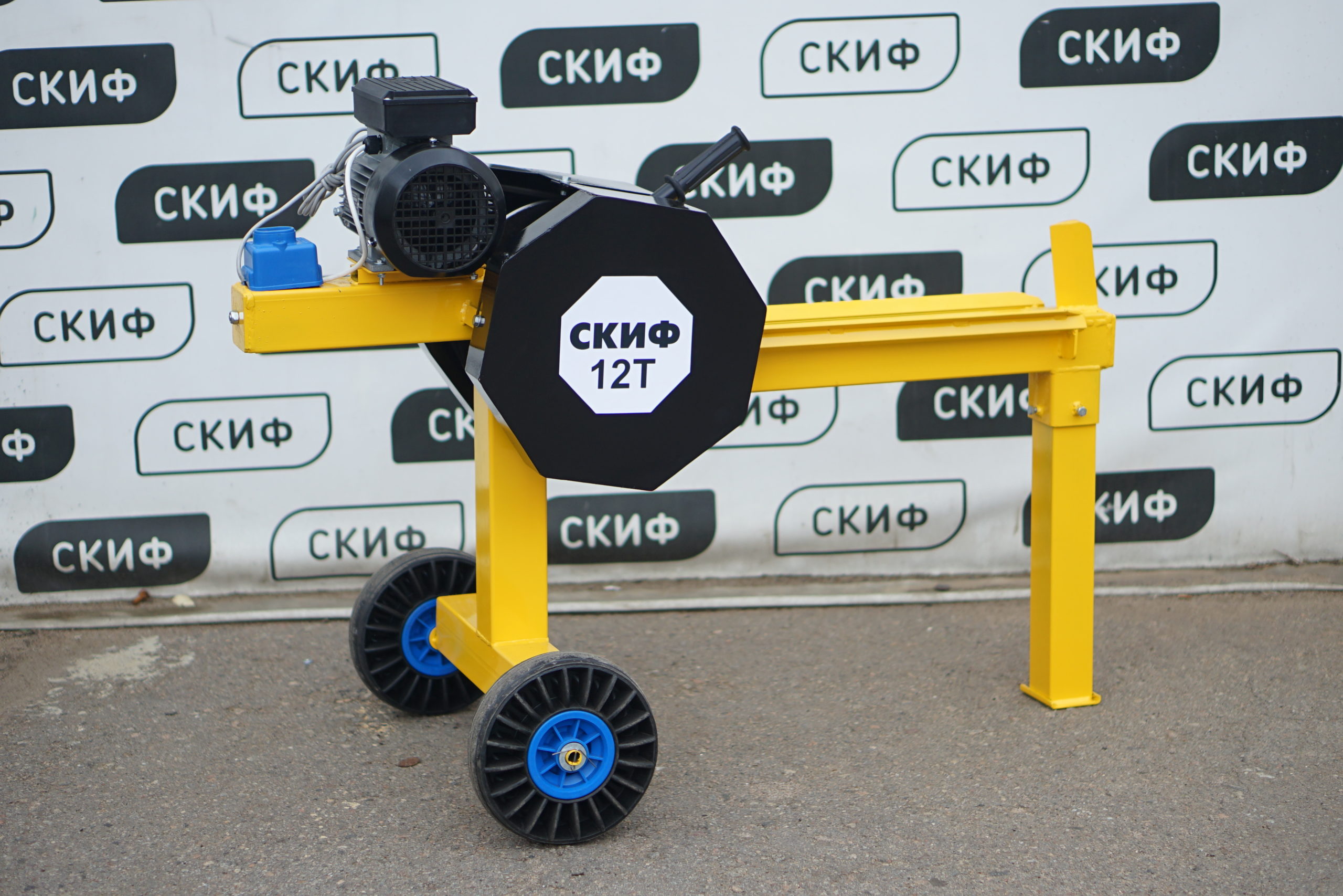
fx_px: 2798
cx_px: 672
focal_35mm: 75
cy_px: 448
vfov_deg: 18.2
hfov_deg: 27.0
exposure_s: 1/1600
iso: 200
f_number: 1.8
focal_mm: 50
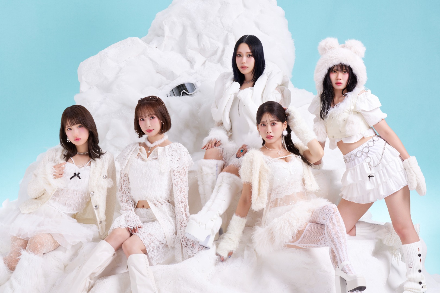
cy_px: 146
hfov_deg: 17.4
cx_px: 220
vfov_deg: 11.6
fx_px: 1442
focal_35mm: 118
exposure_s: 1/160
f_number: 11
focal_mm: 118
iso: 100
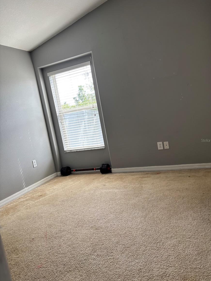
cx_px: 109
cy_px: 140
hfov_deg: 51.3
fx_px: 219
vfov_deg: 65.3
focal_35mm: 27
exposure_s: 1/121
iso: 50
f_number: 1.6
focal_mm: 5.96
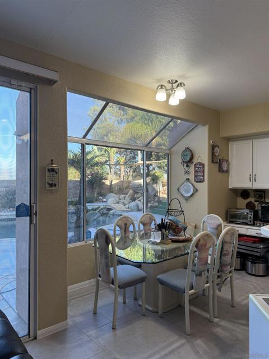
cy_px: 180
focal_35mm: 24
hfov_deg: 56.8
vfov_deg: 71.6
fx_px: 249
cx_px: 134
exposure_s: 1/214
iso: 125
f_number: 1.78
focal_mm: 6.76
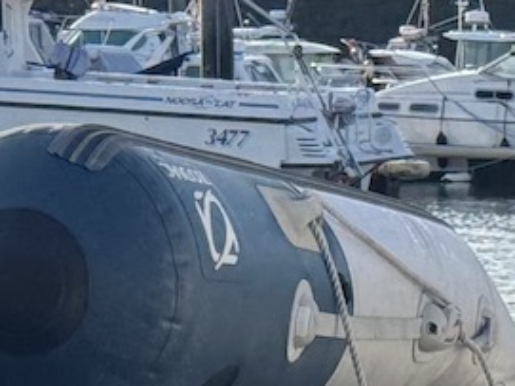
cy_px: 927
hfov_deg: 7.4
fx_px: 3956
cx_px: 696
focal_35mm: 266
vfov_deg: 5.4
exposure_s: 1/2717
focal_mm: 6.76
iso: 64
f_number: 1.78
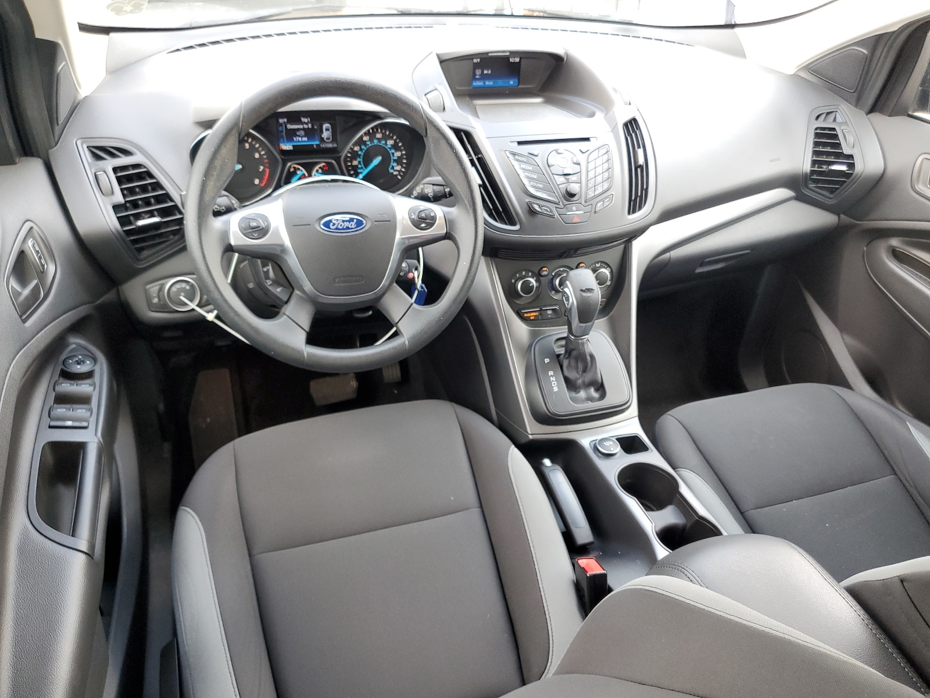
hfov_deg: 67.3
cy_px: 349
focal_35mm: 26
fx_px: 699
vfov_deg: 53.1
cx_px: 465
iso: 87
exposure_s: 1/120
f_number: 1.5
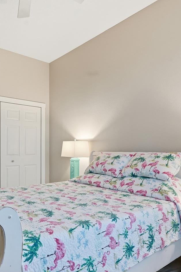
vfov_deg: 67.3
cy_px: 148
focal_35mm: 27
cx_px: 56
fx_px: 204
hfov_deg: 46.9
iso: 100
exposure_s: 1/5
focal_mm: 16
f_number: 8
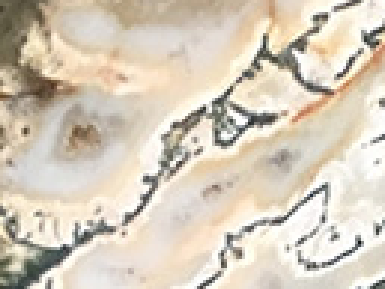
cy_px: 247
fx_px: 1503
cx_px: 767
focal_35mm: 135
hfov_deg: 12.8
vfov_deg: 11.0
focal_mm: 4.15
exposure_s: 1/33
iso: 125
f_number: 2.2
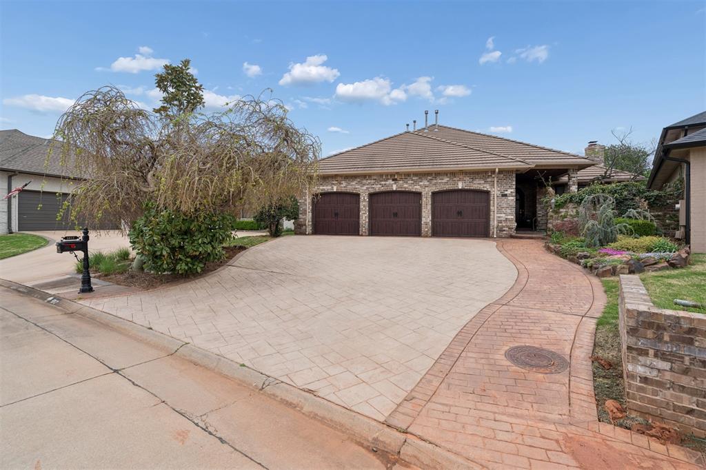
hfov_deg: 96.8
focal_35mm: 16
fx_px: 314
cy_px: 235
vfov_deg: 73.7
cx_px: 353
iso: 200
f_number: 7.1
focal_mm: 16
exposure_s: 1/320
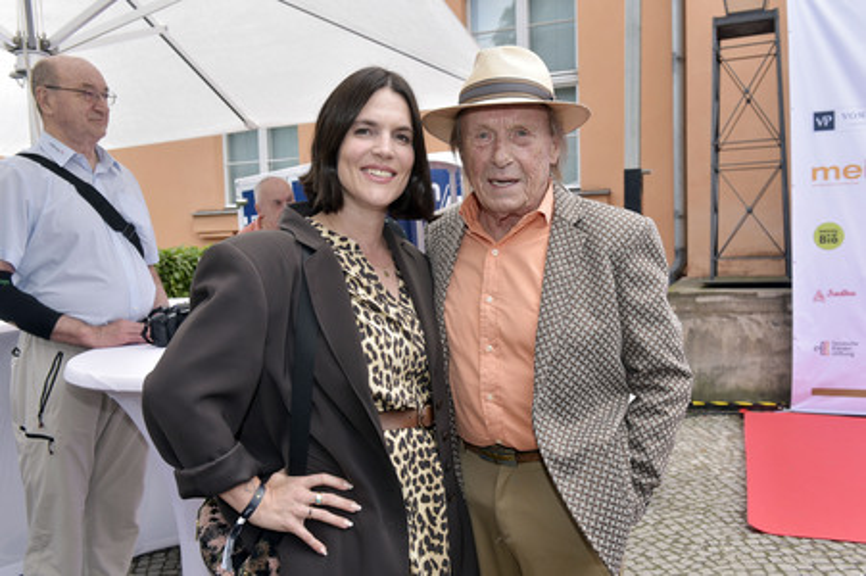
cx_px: 433
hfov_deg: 58.8
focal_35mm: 32
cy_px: 288
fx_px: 769
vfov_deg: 41.1
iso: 400
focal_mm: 32
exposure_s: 1/200
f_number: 7.1
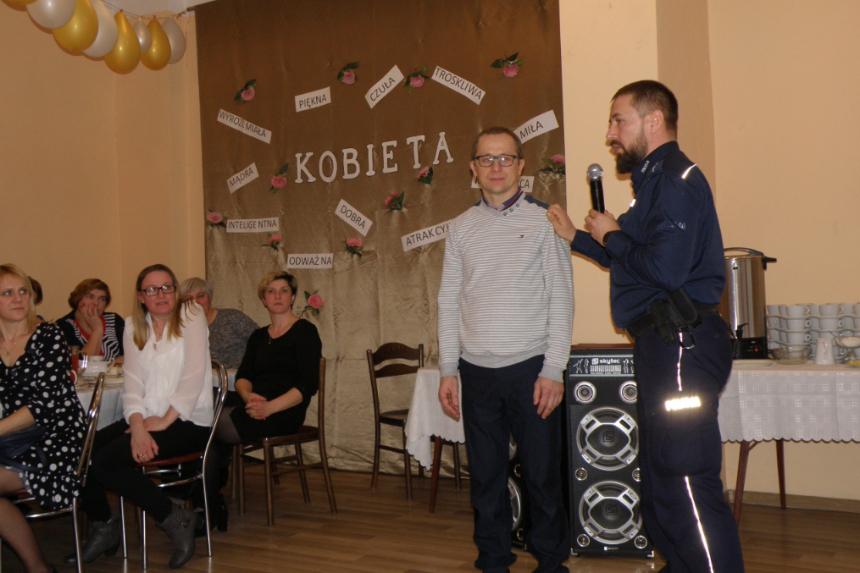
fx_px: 1027
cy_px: 280
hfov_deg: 45.4
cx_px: 429
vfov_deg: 31.2
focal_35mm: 43
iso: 125
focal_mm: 7.32
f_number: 3.3
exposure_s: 1/40
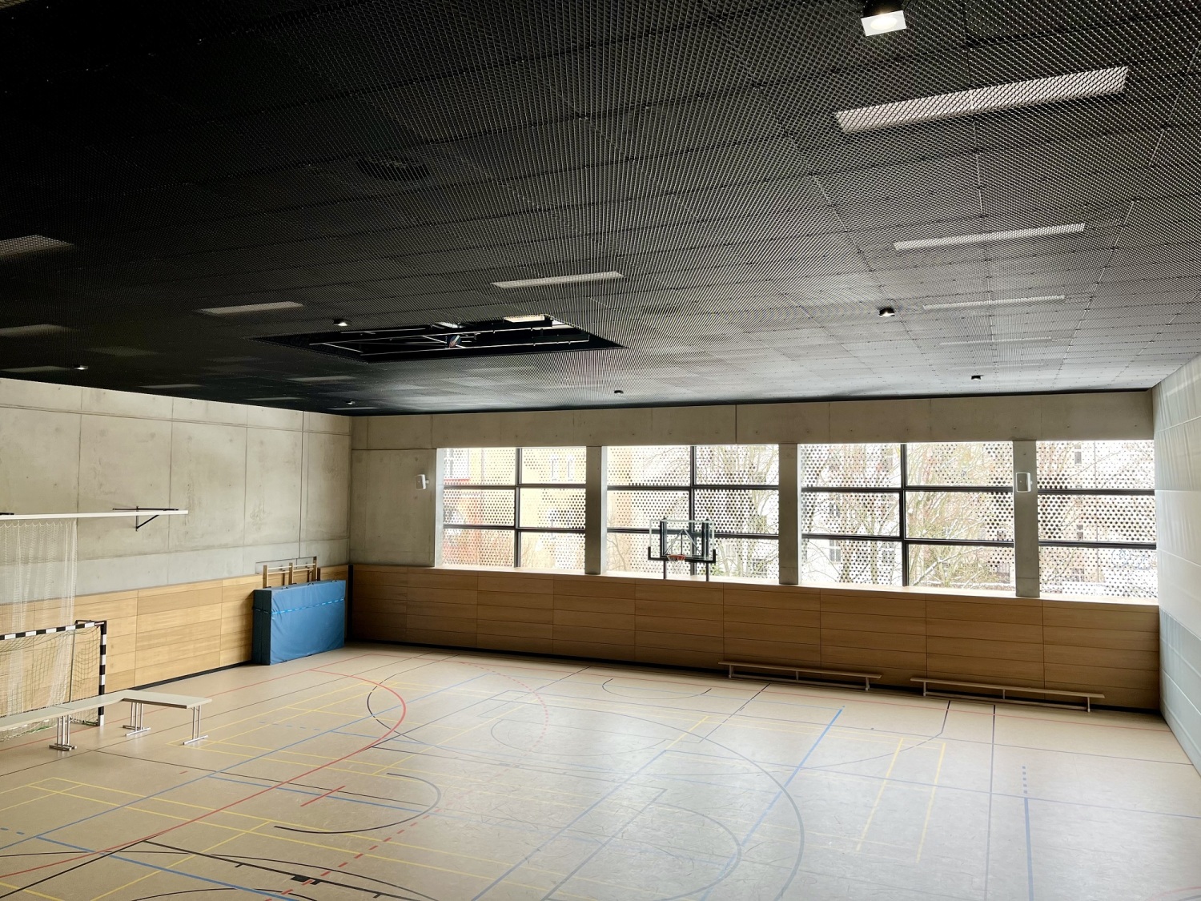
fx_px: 902
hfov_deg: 67.3
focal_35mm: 26
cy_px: 450
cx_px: 600
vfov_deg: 53.1
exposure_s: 1/64
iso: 40
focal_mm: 5.1
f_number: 1.6
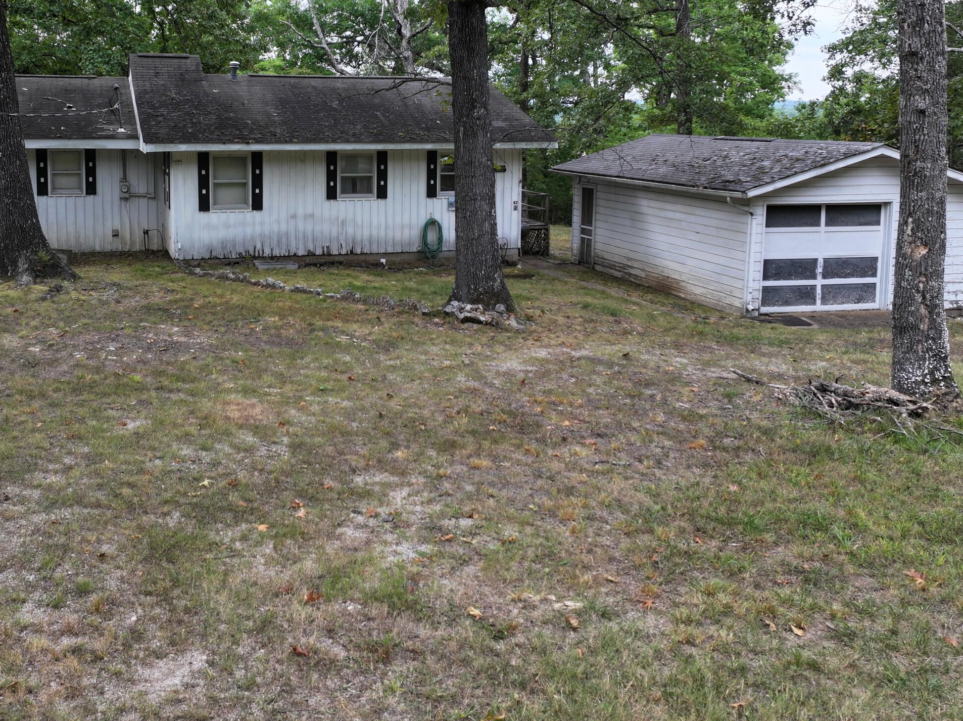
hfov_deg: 49.6
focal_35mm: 37
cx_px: 351
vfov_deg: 38.0
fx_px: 1029
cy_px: 217
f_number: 2.8
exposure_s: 1/160
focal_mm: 12.29
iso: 390
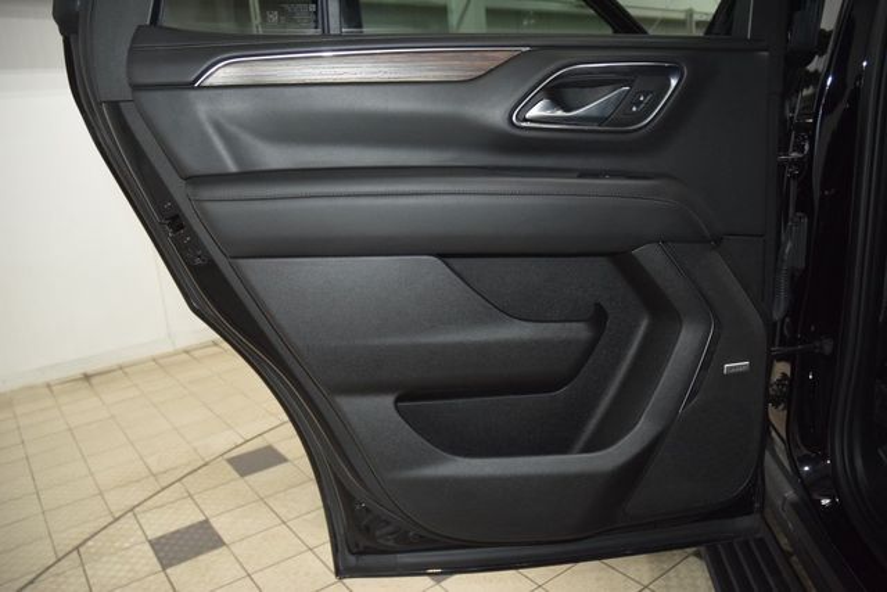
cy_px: 296
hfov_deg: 67.4
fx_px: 665
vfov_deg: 48.0
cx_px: 444
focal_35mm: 27
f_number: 3.5
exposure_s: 1/125
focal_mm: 18
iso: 2200
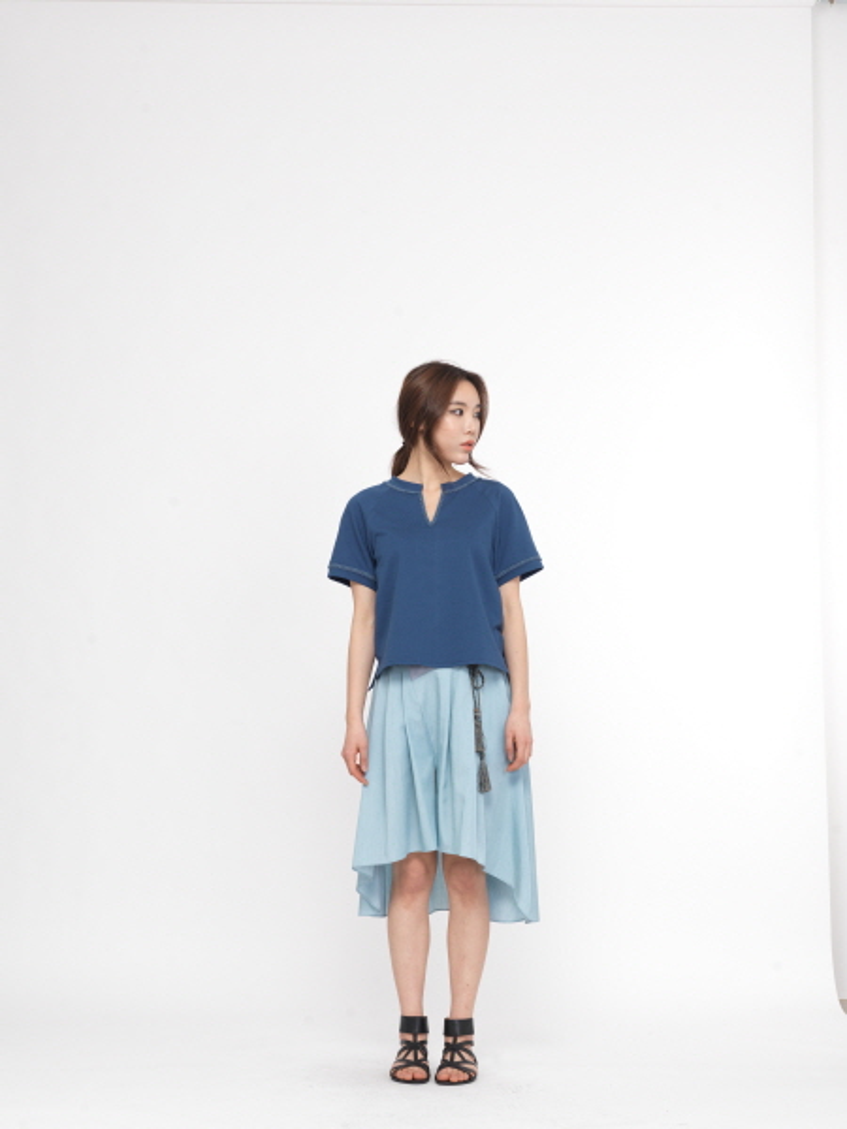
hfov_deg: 23.7
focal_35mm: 62
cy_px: 564
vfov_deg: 31.2
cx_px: 424
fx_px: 2023
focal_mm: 80
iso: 100
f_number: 9
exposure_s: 1/250
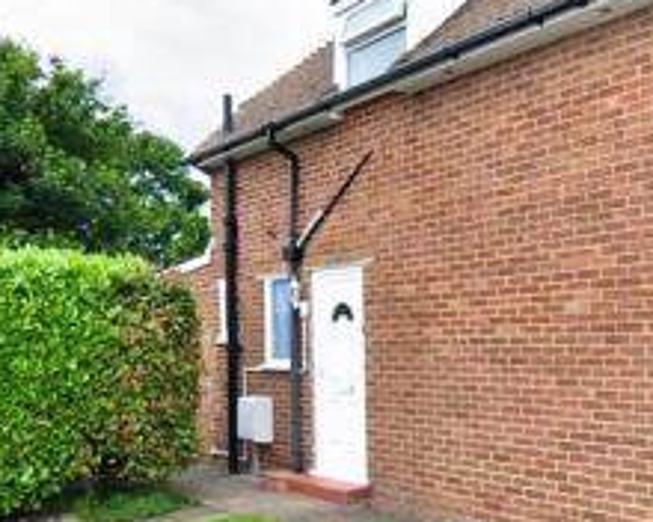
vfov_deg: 35.6
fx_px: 812
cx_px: 419
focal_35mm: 42
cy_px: 297
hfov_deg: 43.4
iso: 200
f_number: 5.6
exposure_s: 1/125
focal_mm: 10
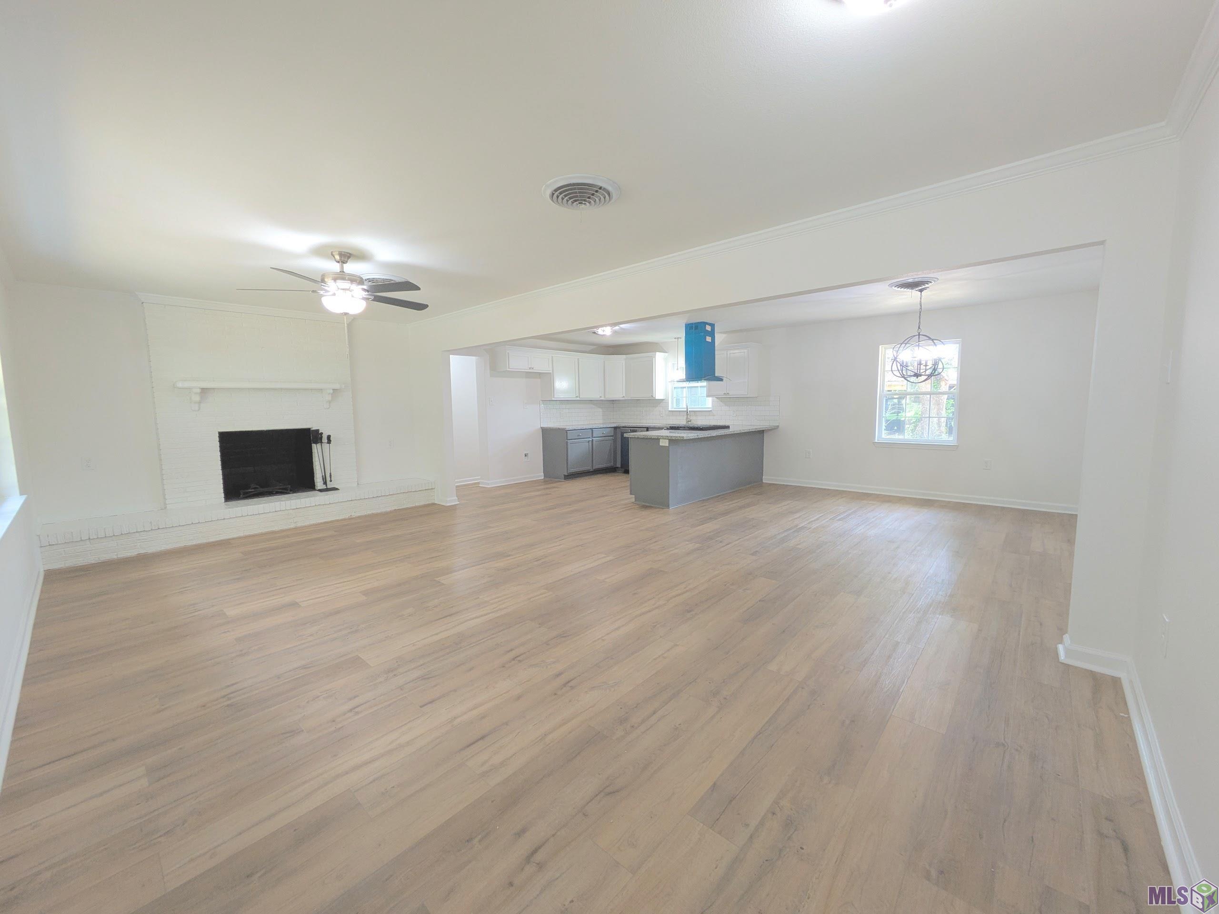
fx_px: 493
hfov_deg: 102.1
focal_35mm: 14
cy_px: 457
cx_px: 610
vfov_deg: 85.7
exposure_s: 1/24
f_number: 2.2
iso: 50
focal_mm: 1.83
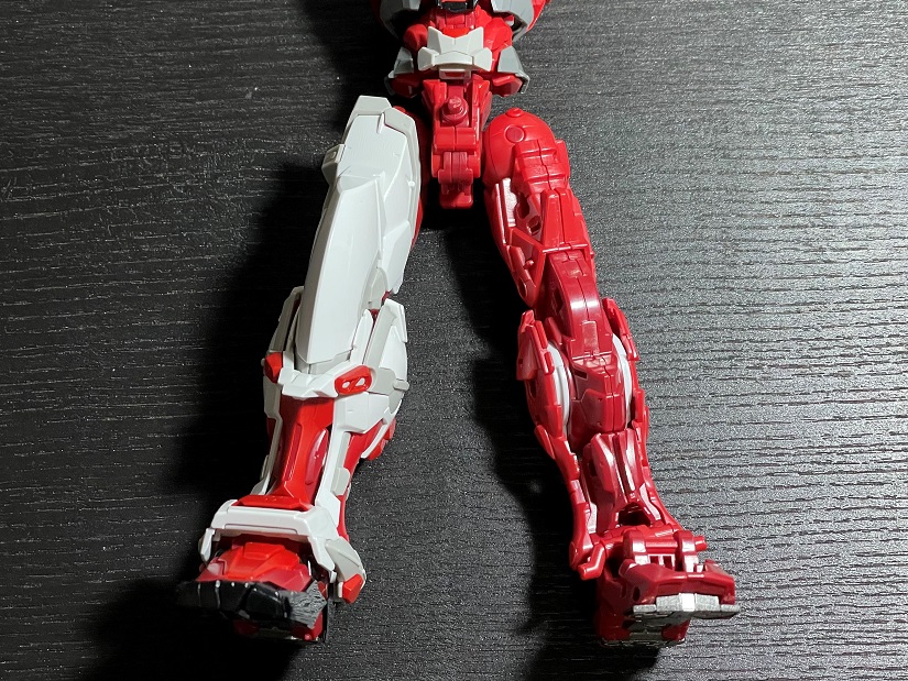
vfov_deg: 28.0
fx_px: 1364
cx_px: 454
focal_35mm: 52
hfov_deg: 36.8
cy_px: 340
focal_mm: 6
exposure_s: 1/120
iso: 200
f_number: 2
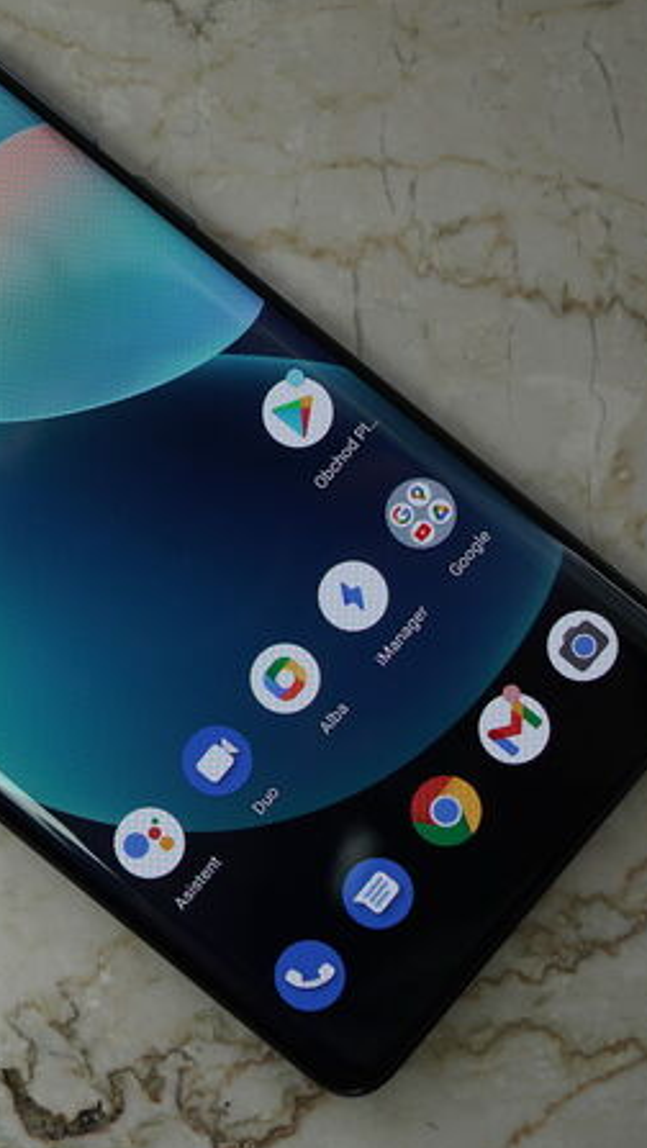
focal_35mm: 95
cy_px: 514
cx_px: 64
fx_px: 2893
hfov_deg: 12.7
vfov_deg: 22.4
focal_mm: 49
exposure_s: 1/200
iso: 800
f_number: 8
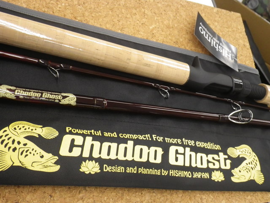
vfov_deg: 41.8
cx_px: 135
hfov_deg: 54.0
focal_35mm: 34
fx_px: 265
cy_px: 102
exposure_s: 1/50
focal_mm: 6.1
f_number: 3.8
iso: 320
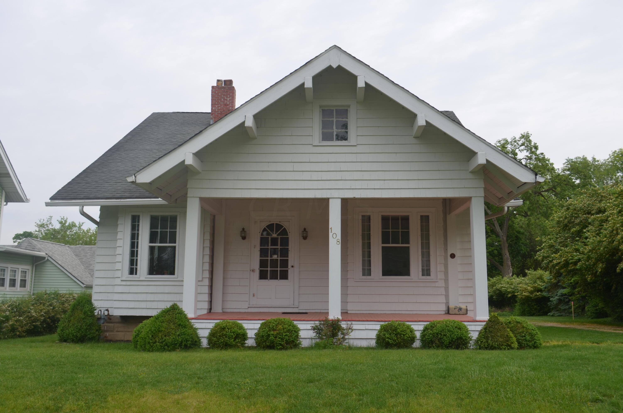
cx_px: 312
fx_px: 570
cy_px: 206
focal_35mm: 33
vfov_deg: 39.8
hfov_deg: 57.3
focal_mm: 22
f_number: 7.1
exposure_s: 1/200
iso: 100
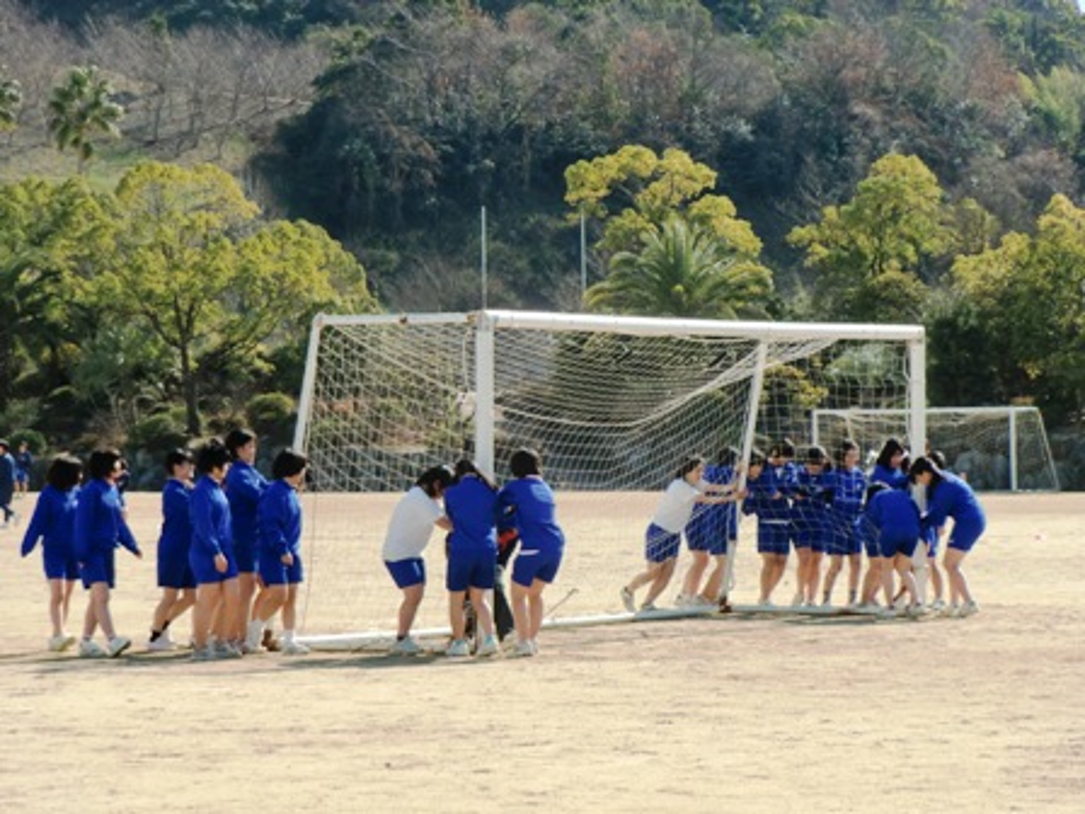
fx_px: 4545
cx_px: 542
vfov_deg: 10.2
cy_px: 407
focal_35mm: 145
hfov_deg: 13.6
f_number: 4.6
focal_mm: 25.9
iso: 64
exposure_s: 1/400
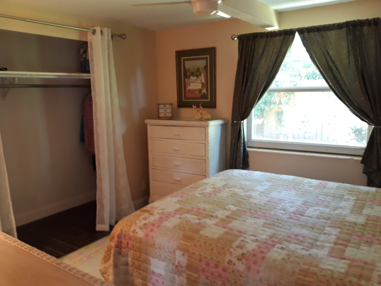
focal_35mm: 29
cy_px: 143
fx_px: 319
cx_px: 193
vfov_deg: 48.2
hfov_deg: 61.7
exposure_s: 1/24
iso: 250
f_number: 1.7
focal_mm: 3.7
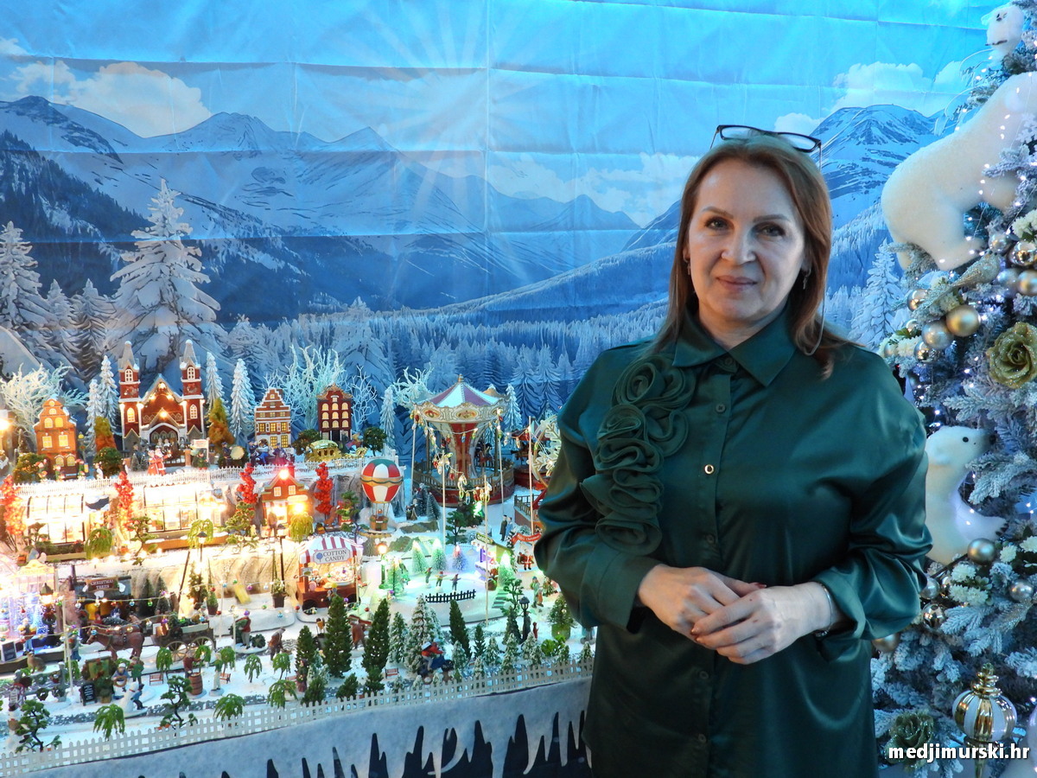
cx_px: 518
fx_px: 1049
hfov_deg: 52.6
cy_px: 389
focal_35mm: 35
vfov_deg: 40.7
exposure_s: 1/8
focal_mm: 6.3
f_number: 3.2
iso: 640
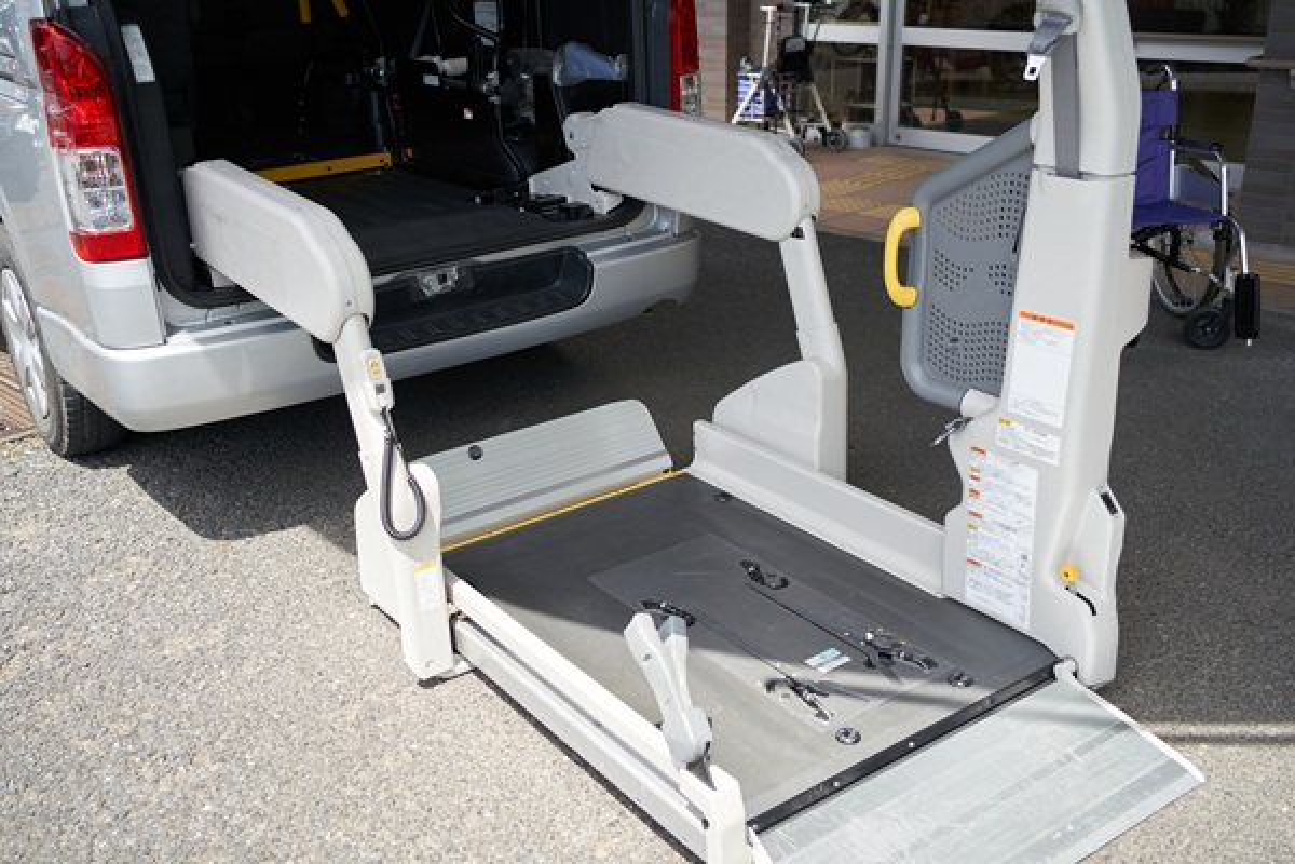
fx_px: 1259
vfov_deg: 37.9
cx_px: 648
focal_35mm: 35
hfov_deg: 54.4
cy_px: 432
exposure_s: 1/1250
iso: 250
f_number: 3.2
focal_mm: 35
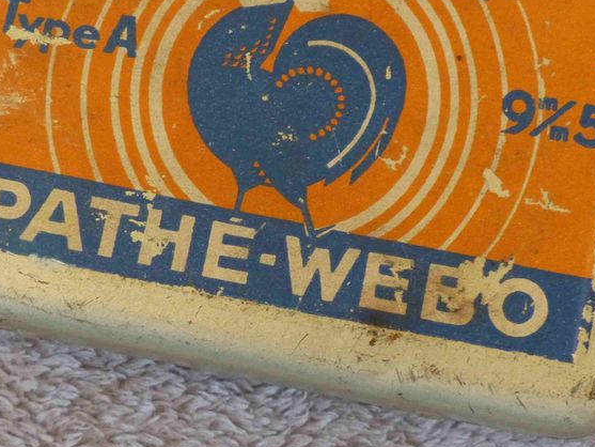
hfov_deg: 20.2
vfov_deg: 15.2
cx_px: 322
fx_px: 1668
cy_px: 167
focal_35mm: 97
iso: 400
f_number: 2.8
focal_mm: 9.8
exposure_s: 1/25
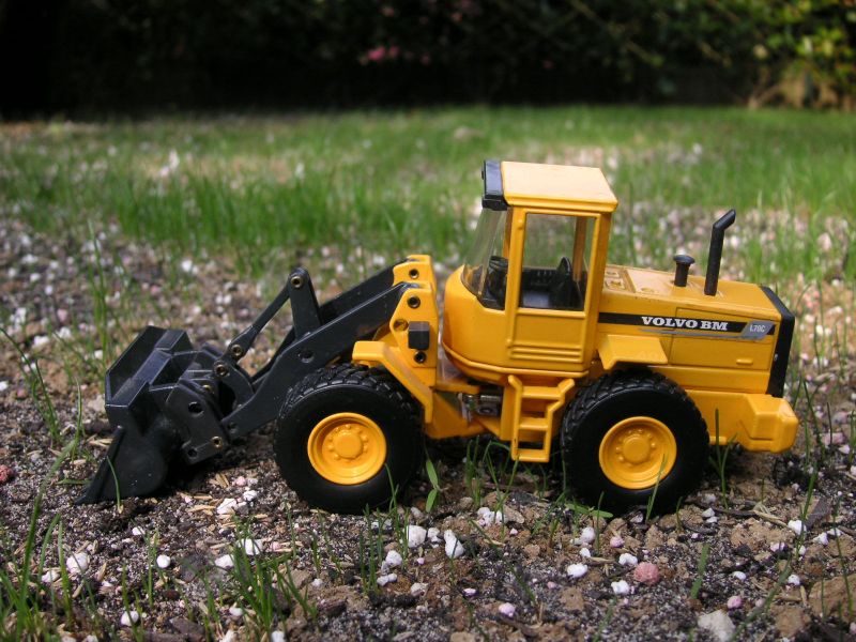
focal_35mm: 37
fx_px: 915
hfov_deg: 50.1
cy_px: 321
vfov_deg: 38.7
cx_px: 428
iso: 50
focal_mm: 6.1
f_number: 2.8
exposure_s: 1/350
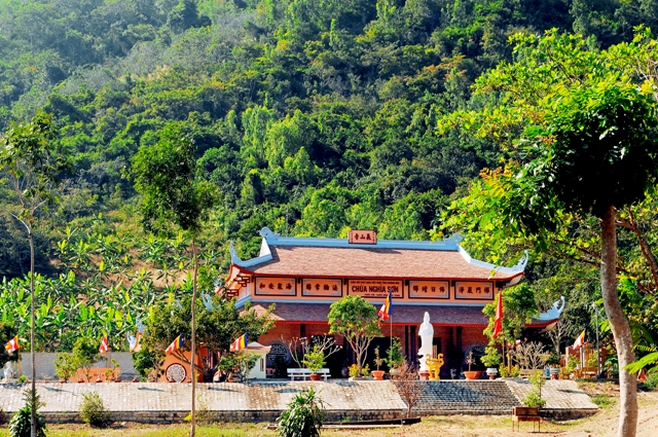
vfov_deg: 16.5
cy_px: 218
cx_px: 329
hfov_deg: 24.6
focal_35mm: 82
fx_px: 1506
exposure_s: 1/200
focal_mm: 55
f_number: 8
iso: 200
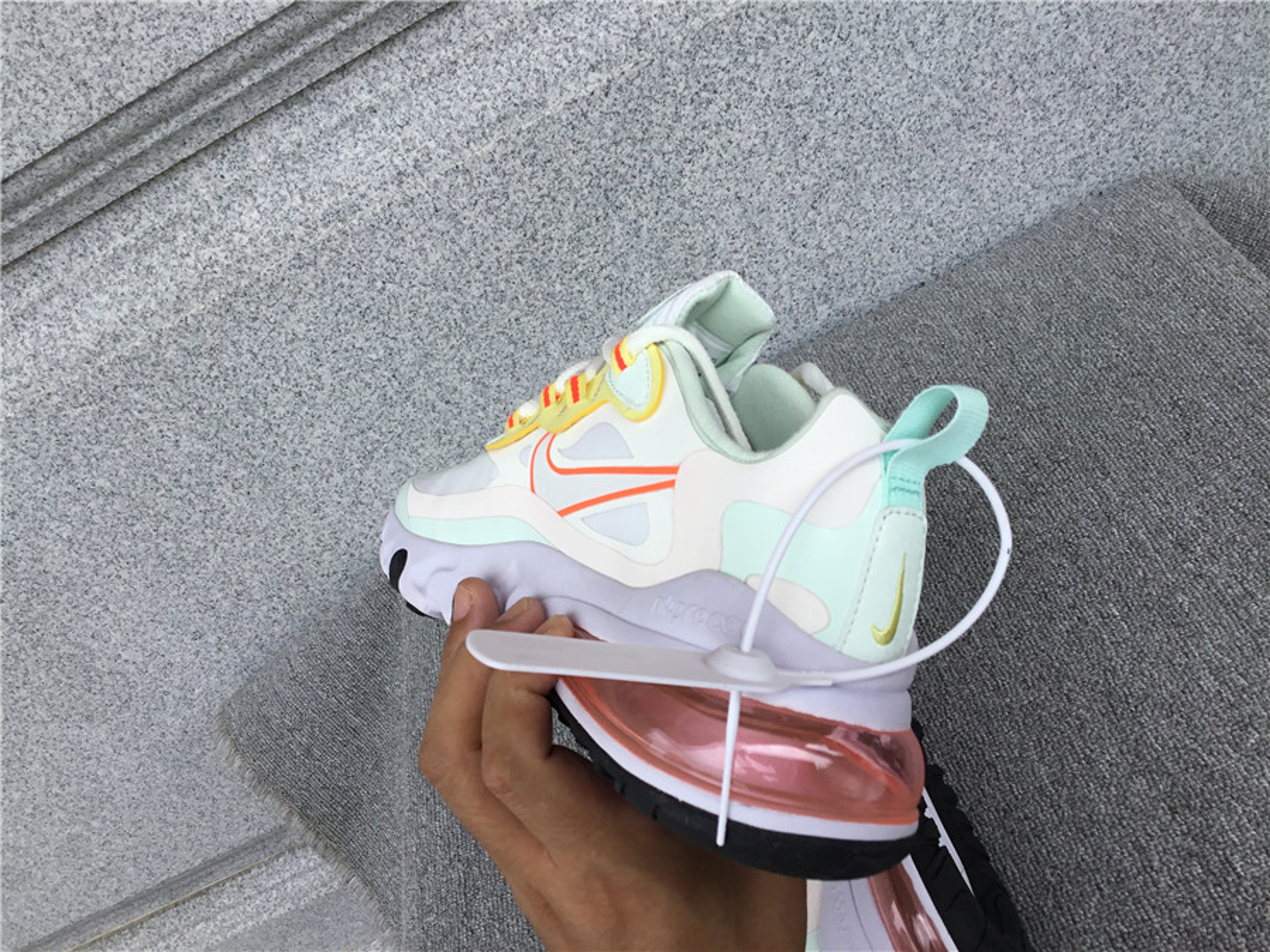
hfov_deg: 58.4
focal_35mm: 31
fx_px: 1137
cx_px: 635
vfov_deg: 45.4
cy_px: 476
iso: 25
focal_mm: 3.3
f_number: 2.4
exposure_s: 1/646
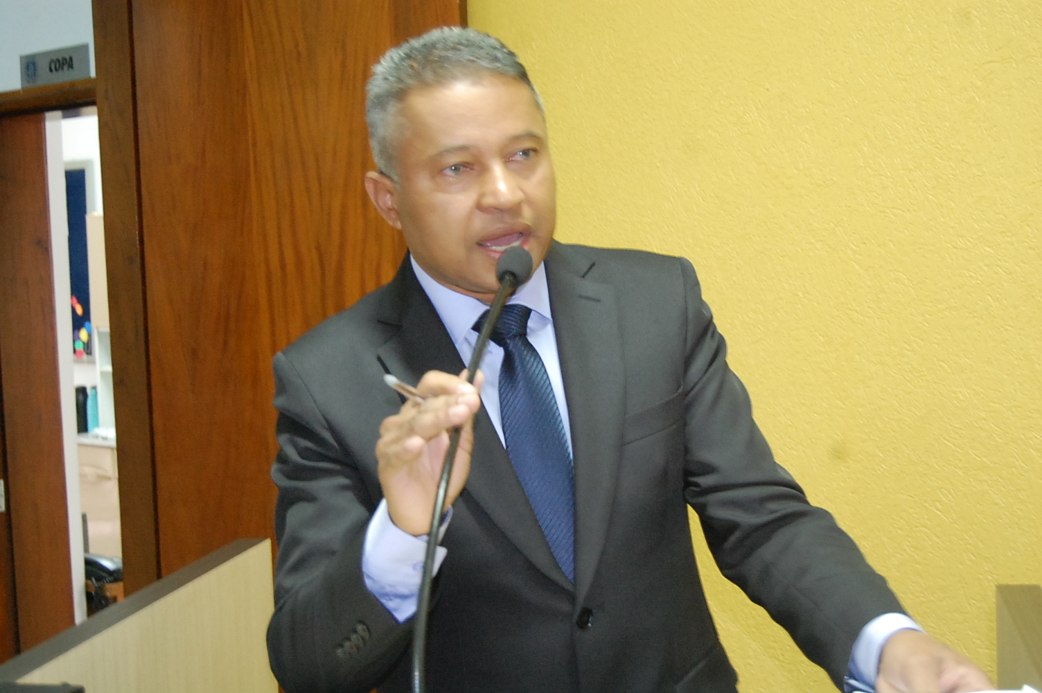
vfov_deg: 23.7
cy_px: 346
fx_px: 1648
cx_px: 521
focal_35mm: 57
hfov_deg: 35.1
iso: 1600
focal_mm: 38
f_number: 4.8
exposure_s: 1/13
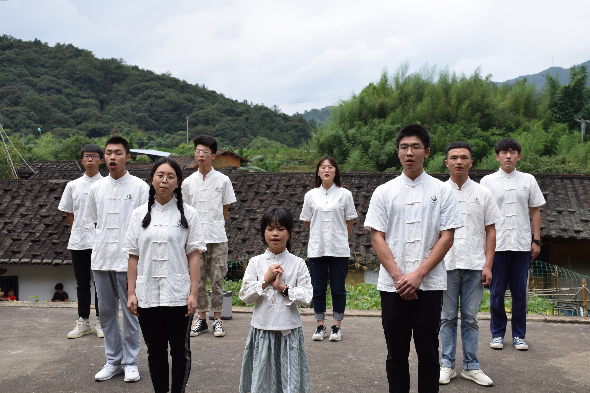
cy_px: 196
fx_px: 639
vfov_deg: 34.2
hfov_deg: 49.6
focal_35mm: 39
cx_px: 295
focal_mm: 26
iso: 100
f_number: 8
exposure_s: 1/250
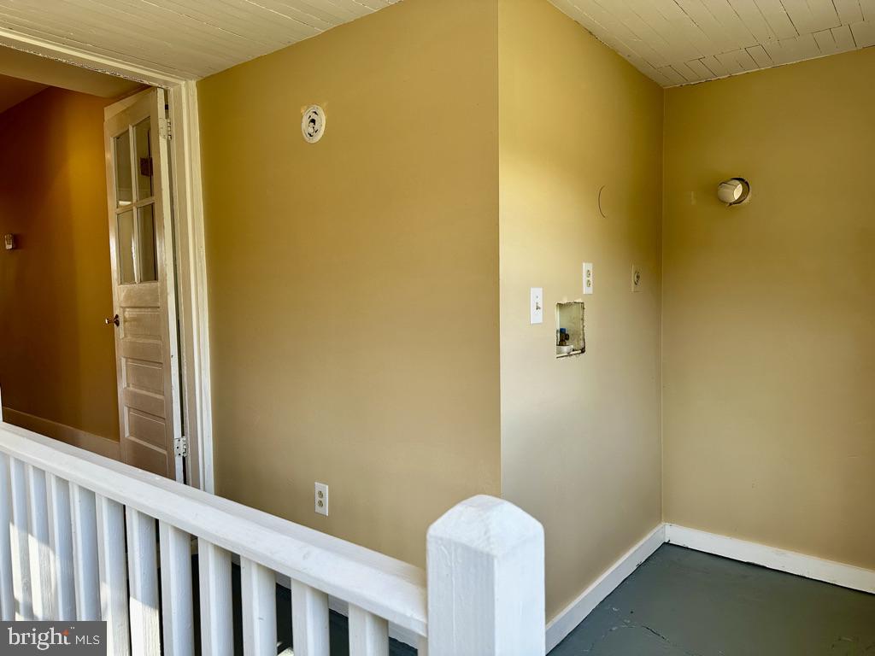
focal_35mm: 24
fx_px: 607
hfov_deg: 71.6
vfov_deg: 56.8
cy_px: 328
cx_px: 438
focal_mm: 6.86
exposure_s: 1/166
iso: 64
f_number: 1.78
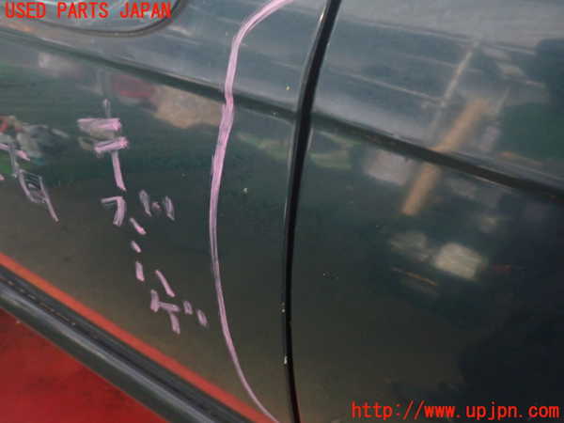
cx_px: 282
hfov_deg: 60.0
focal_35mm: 30
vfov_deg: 46.8
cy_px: 212
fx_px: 489
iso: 800
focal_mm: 5.4
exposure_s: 1/20
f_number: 2.3
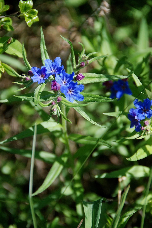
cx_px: 76
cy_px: 114
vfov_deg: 8.1
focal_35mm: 255
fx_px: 1610
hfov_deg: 5.4
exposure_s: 1/500
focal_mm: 170
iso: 220
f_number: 5.6
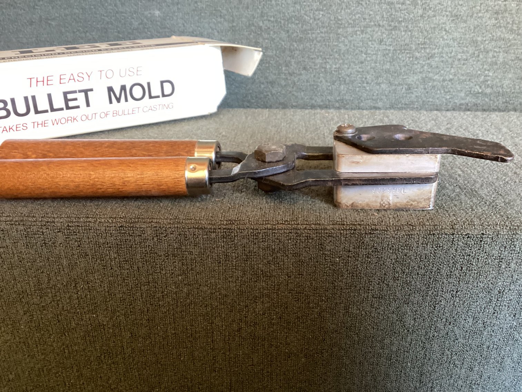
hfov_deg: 58.3
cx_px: 261
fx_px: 468
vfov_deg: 45.4
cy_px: 196
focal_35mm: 31
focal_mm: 3.3
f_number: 2.4
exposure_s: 1/50
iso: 320
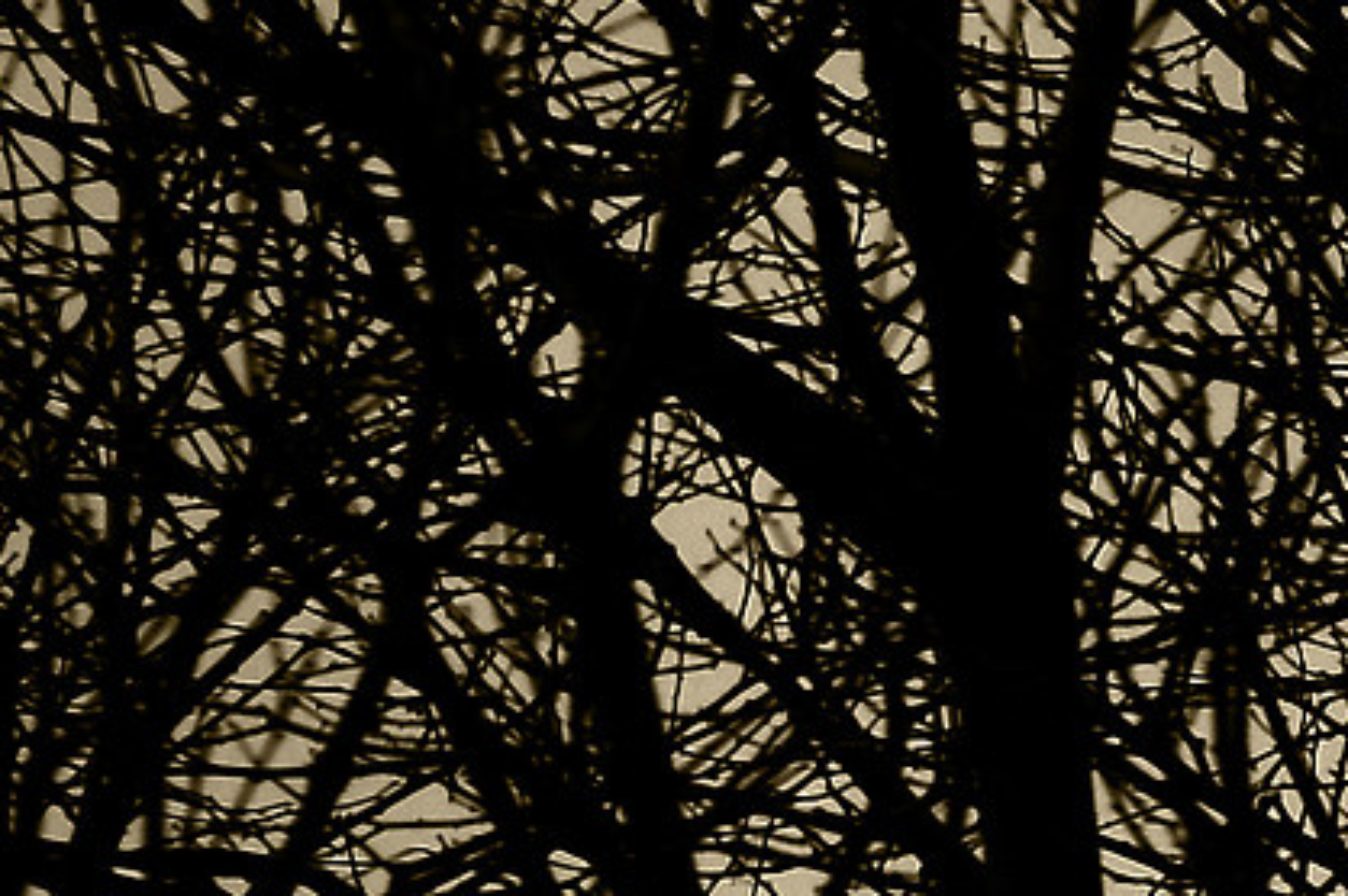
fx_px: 42989
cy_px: -340
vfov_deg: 1.2
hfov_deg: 1.8
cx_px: 3680
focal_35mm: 1149
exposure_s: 1/2000
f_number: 9
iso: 1600
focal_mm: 200
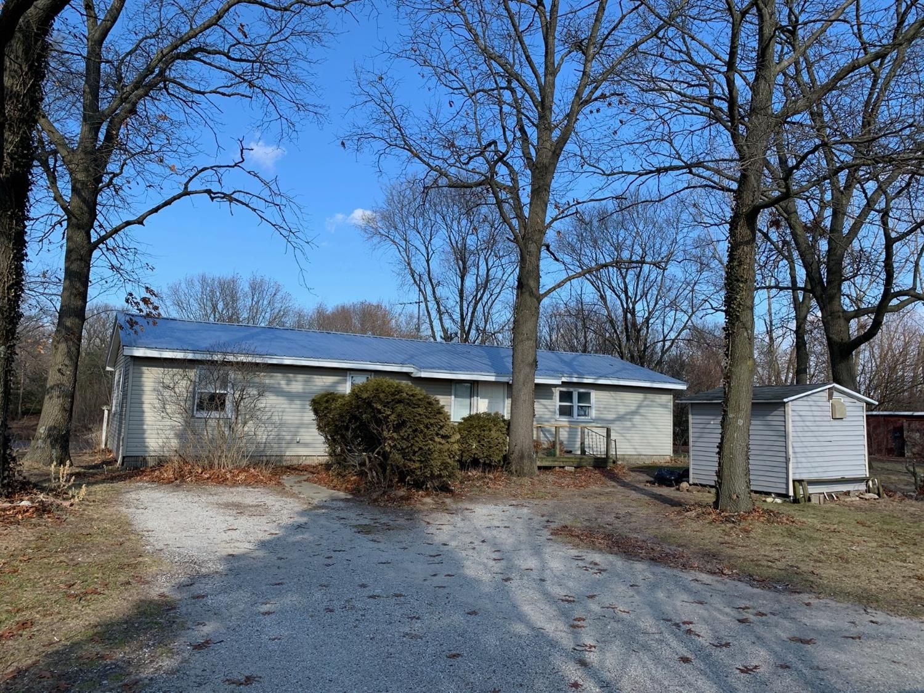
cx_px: 462
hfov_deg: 67.3
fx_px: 694
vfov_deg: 53.0
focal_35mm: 26
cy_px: 346
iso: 25
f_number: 1.8
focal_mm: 4.25
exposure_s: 1/1250
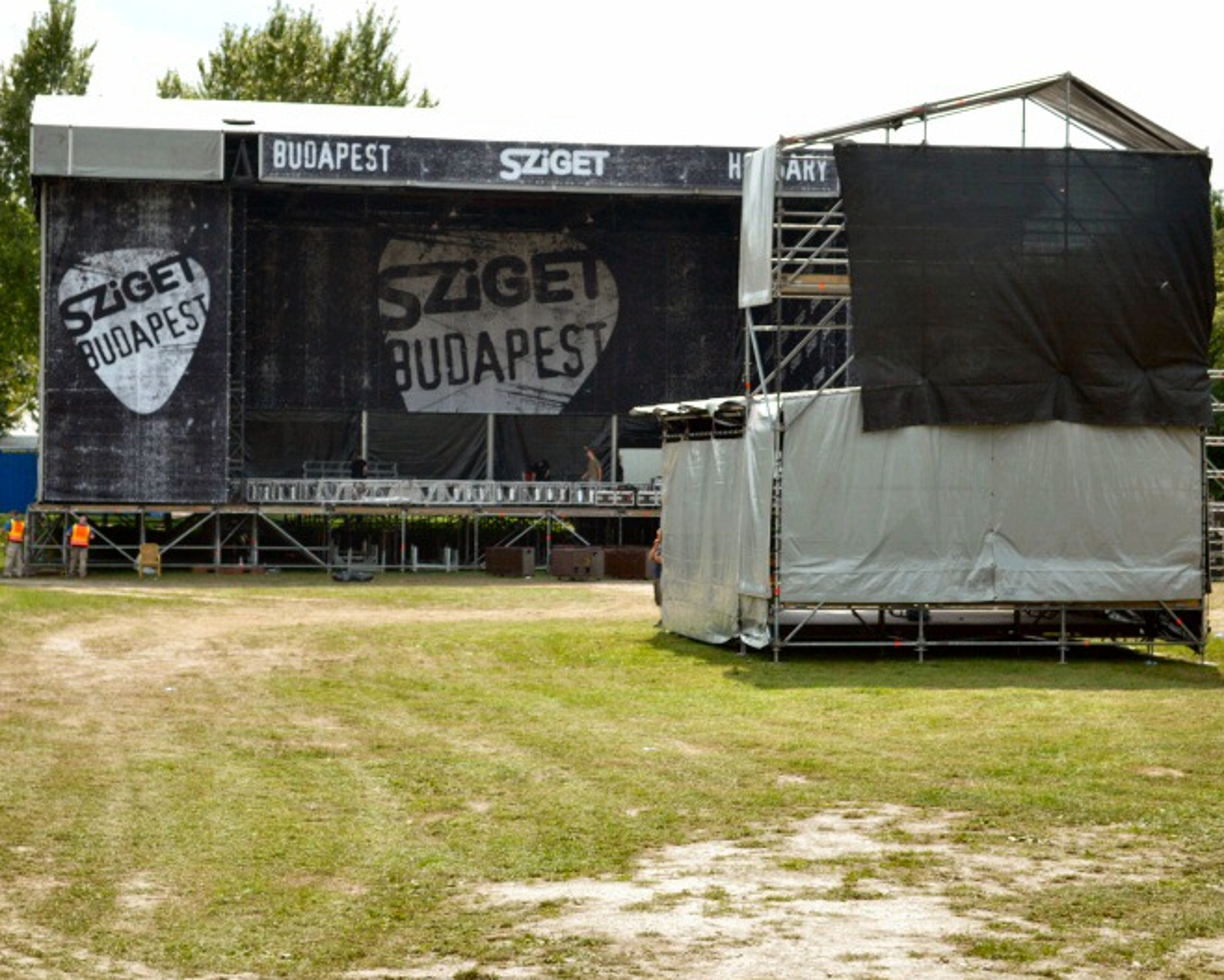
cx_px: 638
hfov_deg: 23.3
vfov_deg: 18.7
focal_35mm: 82
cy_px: 490
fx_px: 2972
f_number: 5.3
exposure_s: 1/1000
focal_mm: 48
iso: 640
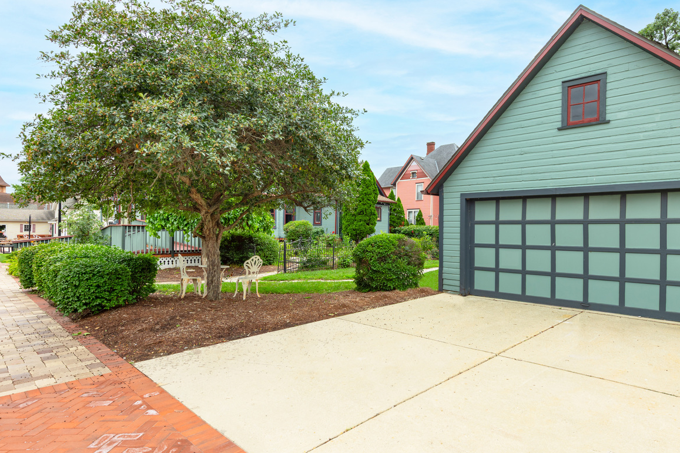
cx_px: 384
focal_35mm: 21
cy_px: 227
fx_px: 397
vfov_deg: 59.5
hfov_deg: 80.8
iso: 80
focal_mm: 15
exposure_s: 1/125
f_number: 8
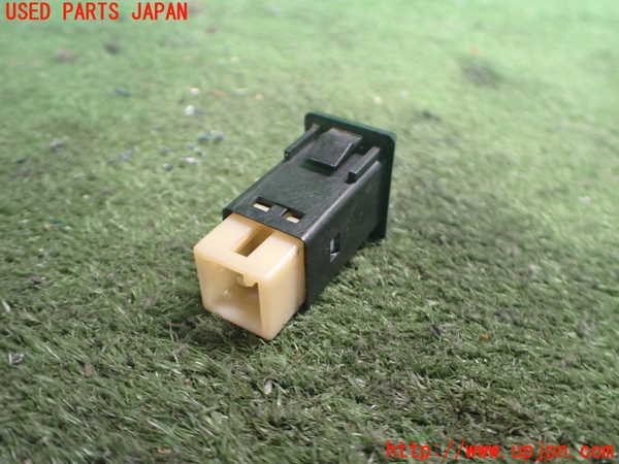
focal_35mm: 30
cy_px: 232
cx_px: 310
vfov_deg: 46.8
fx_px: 536
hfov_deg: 60.0
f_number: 2.3
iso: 1000
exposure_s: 1/30
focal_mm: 5.4
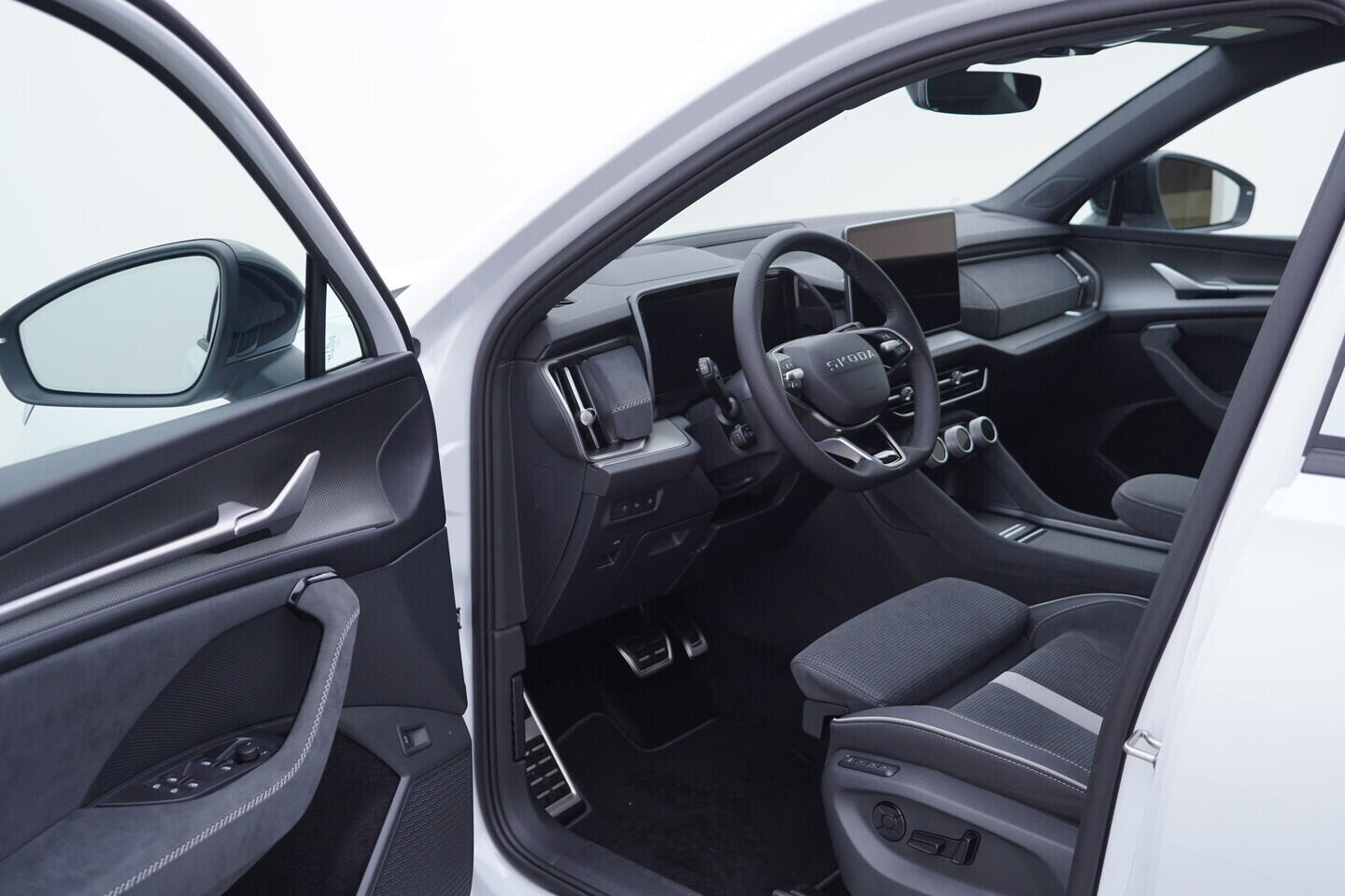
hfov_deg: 53.1
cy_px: 448
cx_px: 672
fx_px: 1345
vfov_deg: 36.9
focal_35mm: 36
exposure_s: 1/50
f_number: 3.2
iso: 125
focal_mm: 24
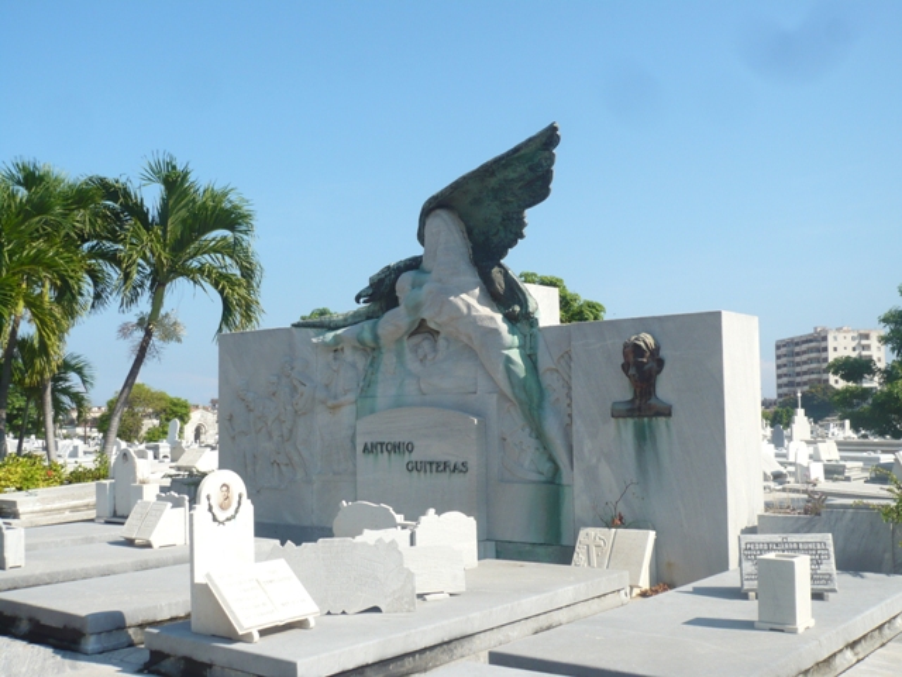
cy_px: 338
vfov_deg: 36.0
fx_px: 1042
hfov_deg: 46.8
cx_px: 451
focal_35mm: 40
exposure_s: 1/160
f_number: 9
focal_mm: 6.6
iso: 100
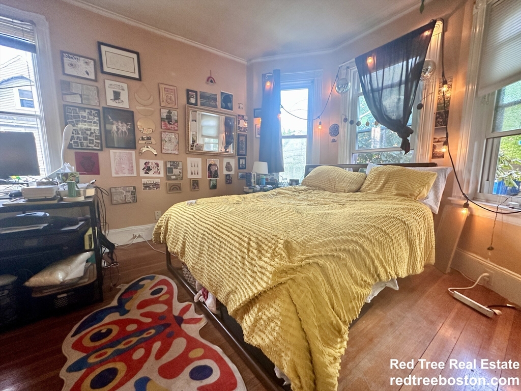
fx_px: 211
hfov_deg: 102.1
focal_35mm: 14
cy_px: 196
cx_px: 260
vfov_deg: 85.7
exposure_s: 1/60
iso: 250
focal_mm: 2.22
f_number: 2.2
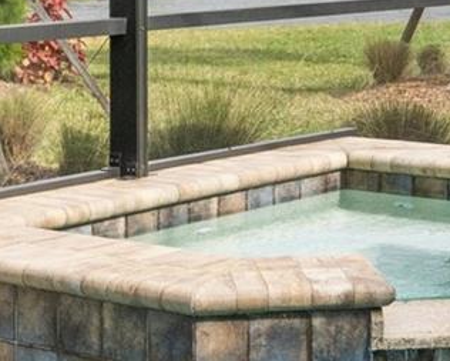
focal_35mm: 133
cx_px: 386
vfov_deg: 11.3
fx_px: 1772
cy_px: -123
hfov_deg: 14.4
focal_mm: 28
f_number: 8
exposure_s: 1/1600
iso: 1600
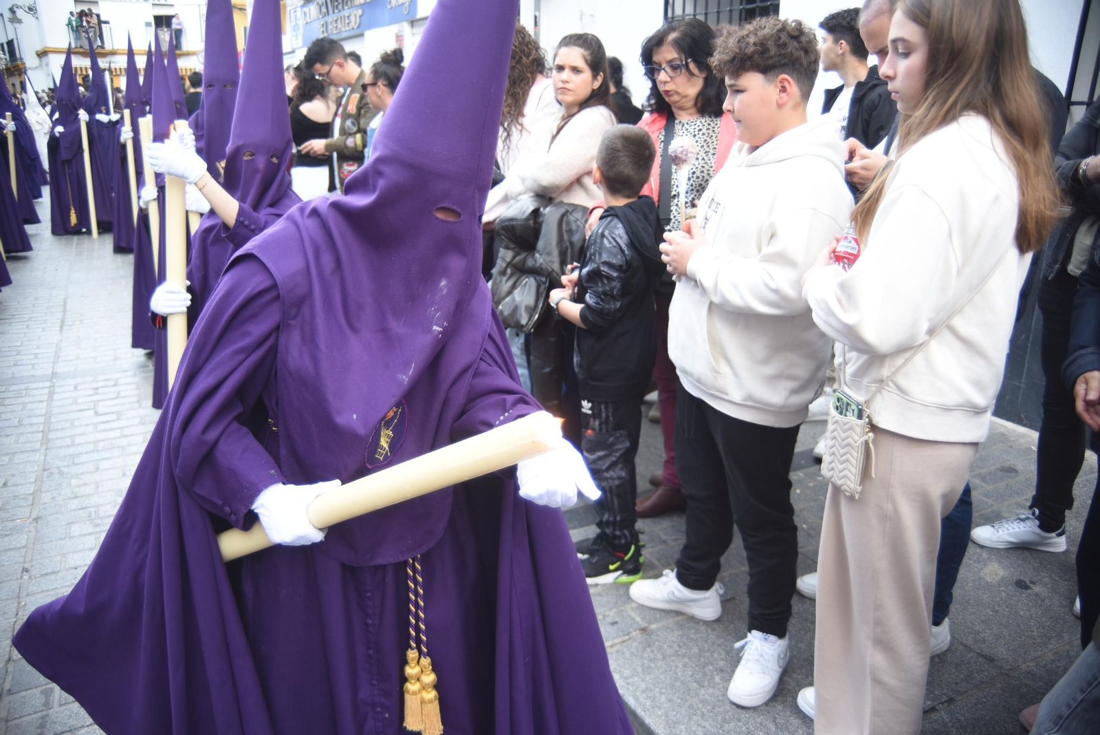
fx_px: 886
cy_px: 368
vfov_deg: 45.0
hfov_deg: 63.6
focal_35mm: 29
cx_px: 550
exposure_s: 1/100
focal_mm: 29
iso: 360
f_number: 3.5
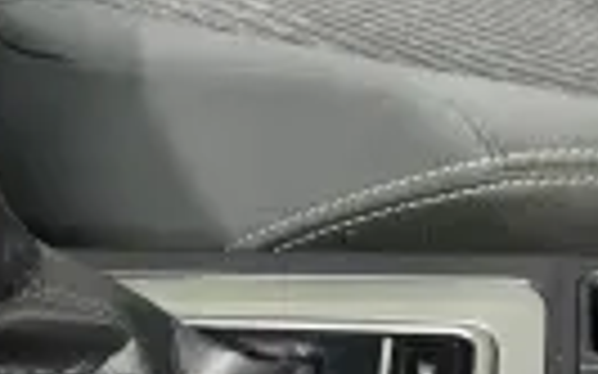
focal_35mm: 138
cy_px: 293
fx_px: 2248
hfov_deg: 15.1
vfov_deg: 9.5
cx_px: 238
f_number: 1.78
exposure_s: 1/25
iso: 500
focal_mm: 6.76
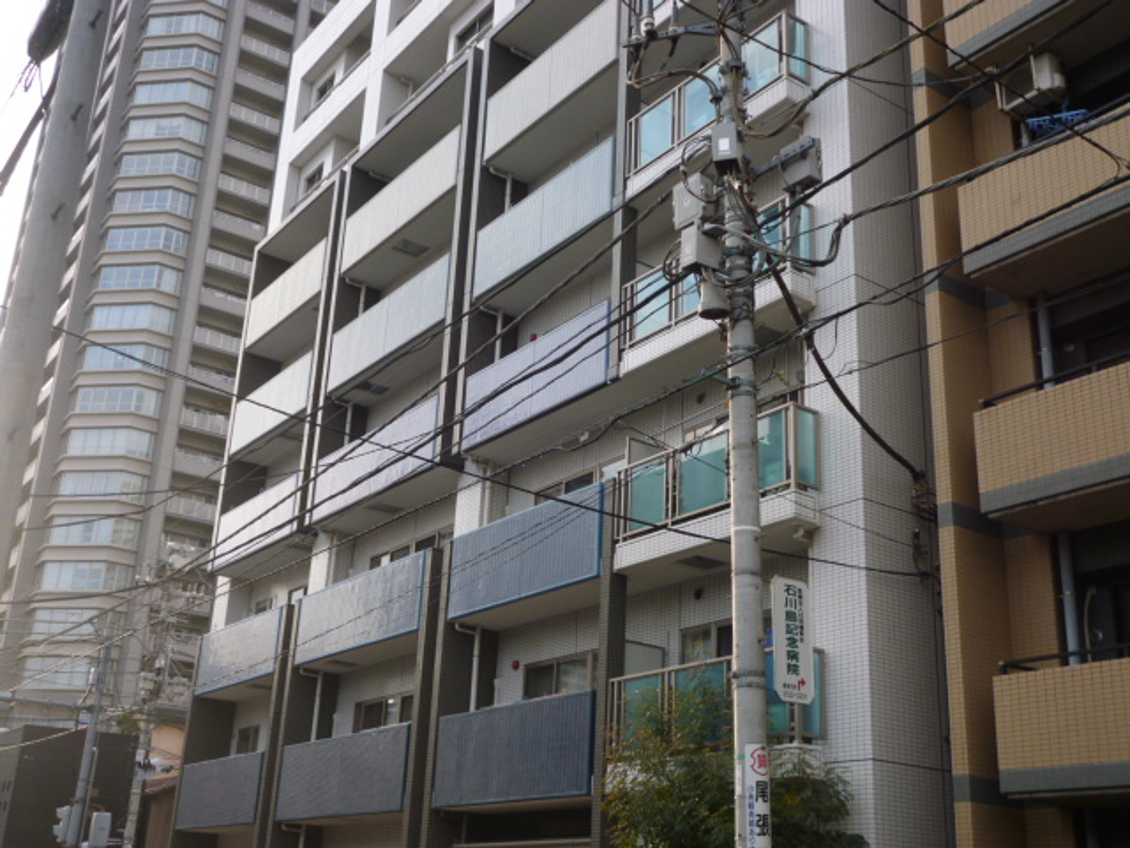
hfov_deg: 45.8
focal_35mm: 41
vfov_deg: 35.1
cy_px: 424
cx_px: 565
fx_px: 1338
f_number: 3.7
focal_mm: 7.3
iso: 100
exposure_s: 1/125
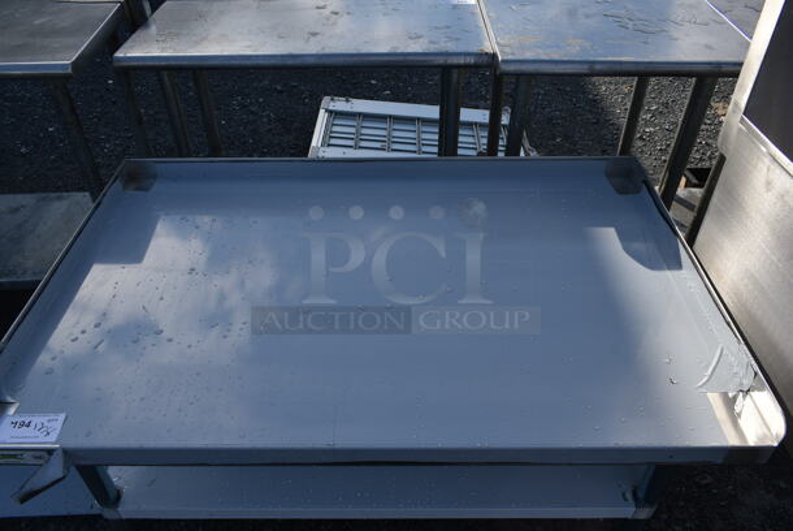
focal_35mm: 27
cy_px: 266
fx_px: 595
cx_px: 396
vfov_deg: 48.0
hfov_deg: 67.3
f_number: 9
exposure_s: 1/320
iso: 100
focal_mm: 18
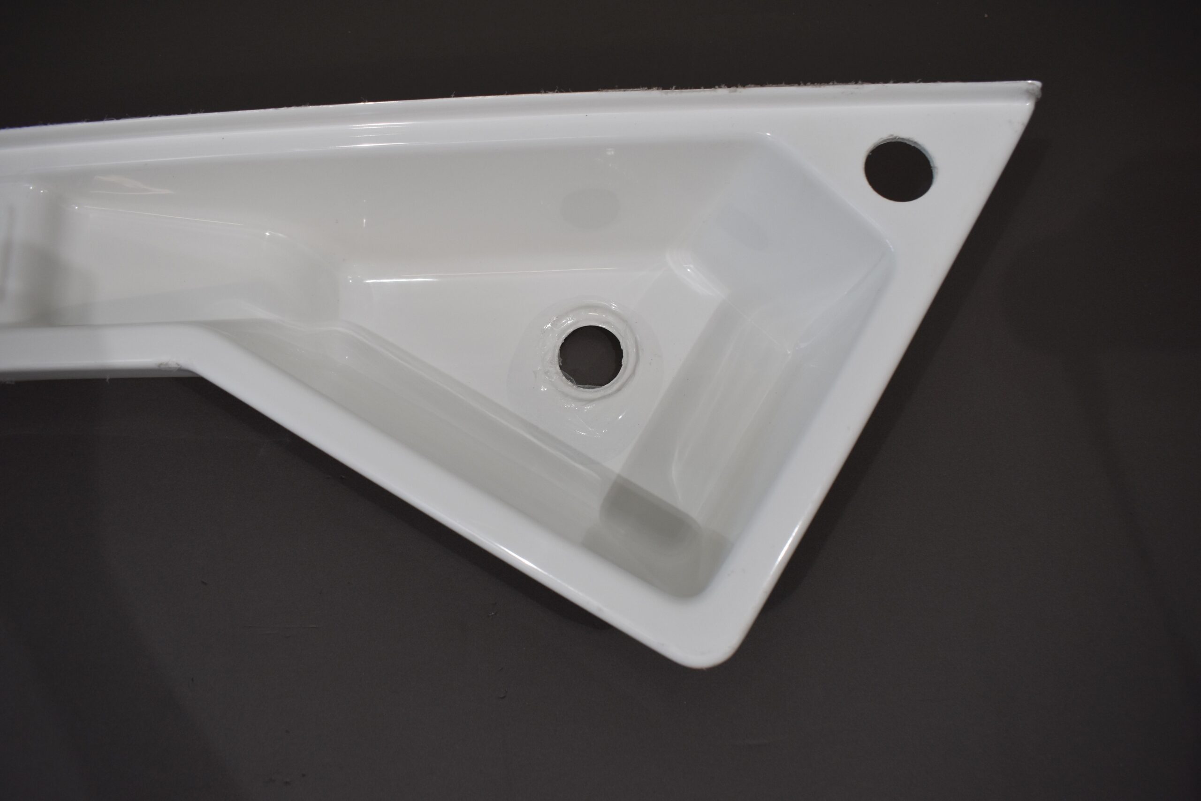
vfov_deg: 47.9
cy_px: 400
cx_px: 600
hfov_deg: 67.4
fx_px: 901
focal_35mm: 27
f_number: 5
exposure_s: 1/250
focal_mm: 18
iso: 400
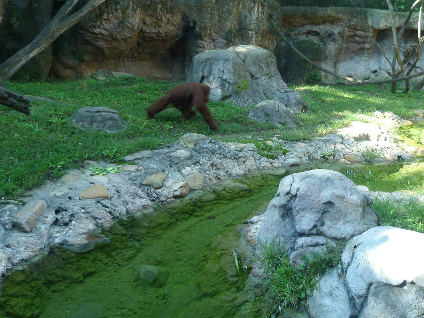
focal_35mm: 36
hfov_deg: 50.5
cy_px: 101
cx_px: 279
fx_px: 441
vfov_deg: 39.1
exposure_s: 1/60
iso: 160
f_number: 2.8
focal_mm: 4.5
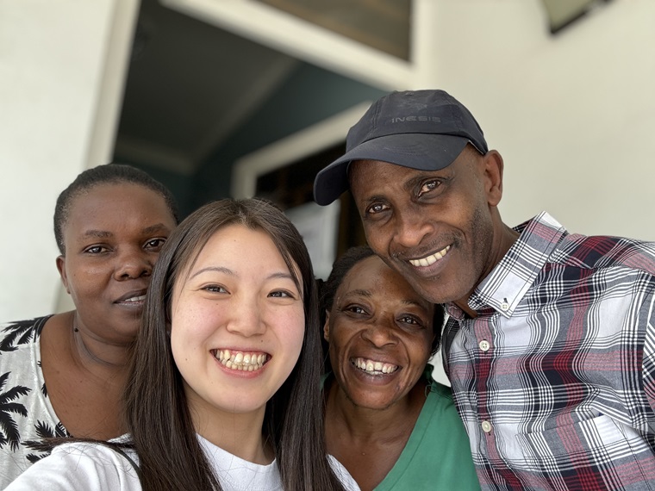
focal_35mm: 30
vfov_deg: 46.8
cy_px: 246
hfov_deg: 60.0
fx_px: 568
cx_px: 328
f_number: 1.9
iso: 20
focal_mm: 2.69
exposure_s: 1/121
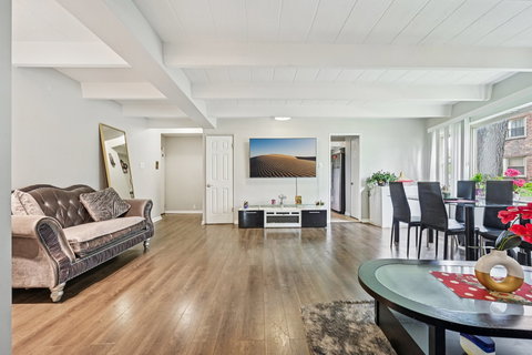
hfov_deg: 104.3
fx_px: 207
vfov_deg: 81.2
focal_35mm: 14
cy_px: 178
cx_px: 266
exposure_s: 1/13
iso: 800
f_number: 8
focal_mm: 14
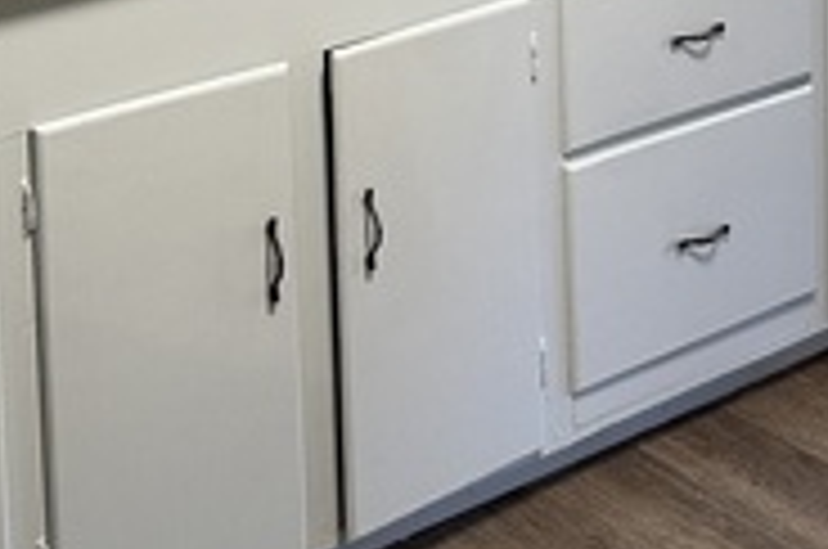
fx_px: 1998
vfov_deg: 14.0
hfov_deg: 23.1
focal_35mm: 87
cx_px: 189
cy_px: -418
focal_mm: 6.86
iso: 160
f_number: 1.78
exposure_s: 1/60
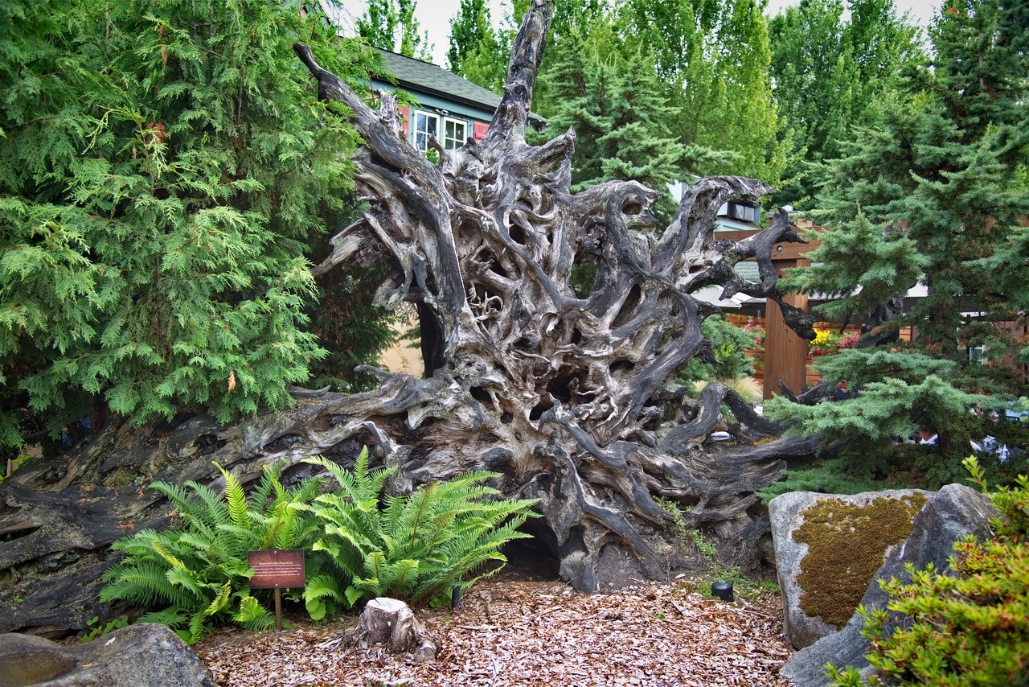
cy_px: 344
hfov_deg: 58.7
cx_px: 514
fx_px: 915
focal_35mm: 32
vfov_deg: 41.1
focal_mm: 32
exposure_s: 1/60
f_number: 4
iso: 110
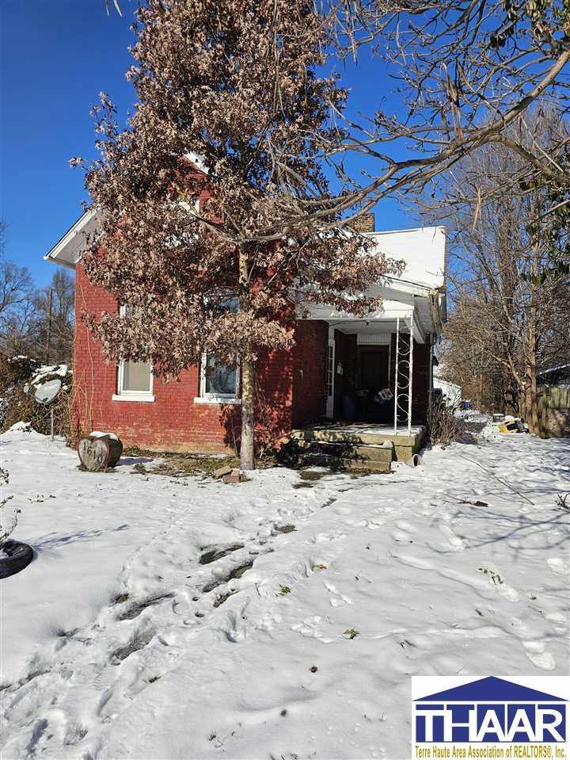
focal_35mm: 23
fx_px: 505
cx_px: 285
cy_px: 380
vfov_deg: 73.9
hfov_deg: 58.9
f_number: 1.7
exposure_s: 1/1328
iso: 10
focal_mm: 6.3
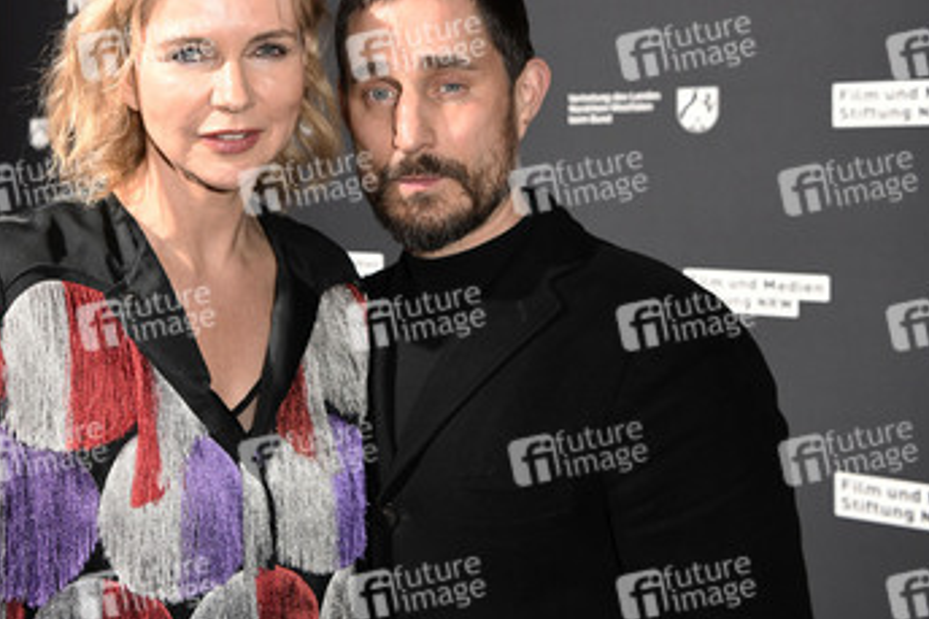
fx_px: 1083
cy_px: 251
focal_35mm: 42
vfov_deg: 31.8
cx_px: 344
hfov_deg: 46.0
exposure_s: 1/60
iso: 2000
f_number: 4
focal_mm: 32
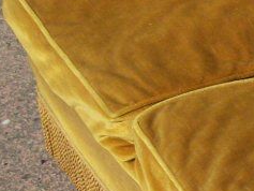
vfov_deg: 8.6
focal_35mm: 173
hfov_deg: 10.5
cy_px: 137
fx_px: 1270
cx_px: 512
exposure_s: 1/250
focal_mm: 5.7
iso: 80
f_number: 8.8
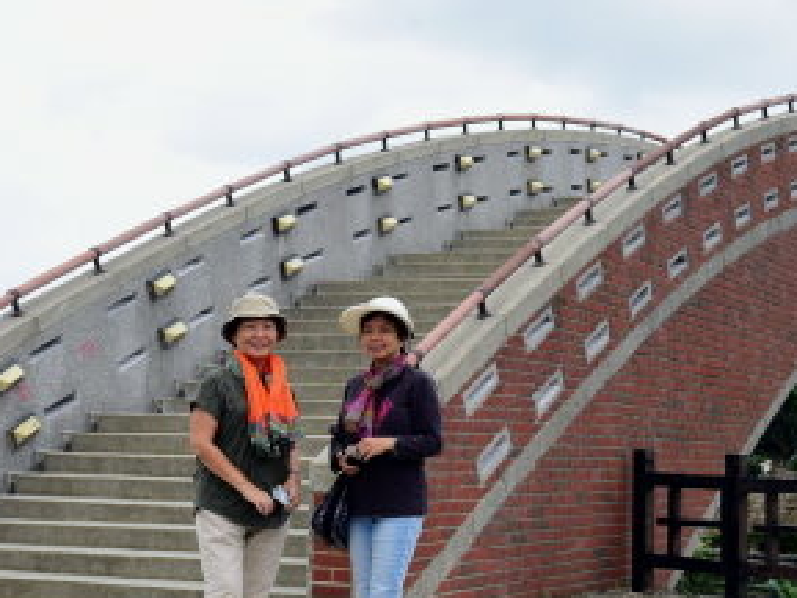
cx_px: 461
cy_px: 380
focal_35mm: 75
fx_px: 1728
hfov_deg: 25.9
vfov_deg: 19.6
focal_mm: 44
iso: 100
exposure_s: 1/100
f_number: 6.3
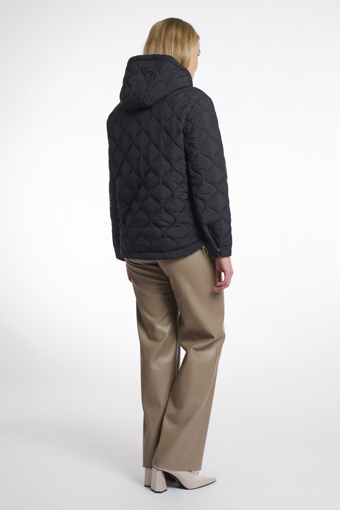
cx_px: 170
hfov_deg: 23.0
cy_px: 255
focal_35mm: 59
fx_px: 837
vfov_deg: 34.0
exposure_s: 1/160
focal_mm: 59
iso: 125
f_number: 8
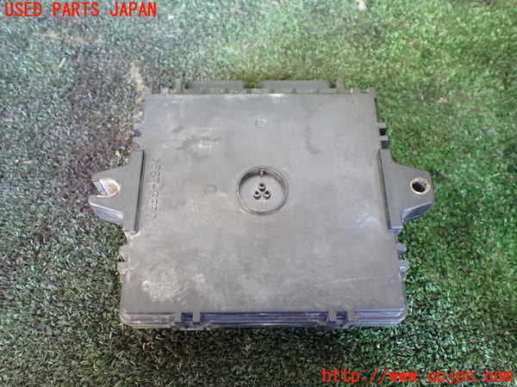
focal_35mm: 30
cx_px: 258
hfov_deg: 60.0
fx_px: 448
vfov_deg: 46.8
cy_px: 194
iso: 800
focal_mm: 5.4
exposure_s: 1/40
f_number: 2.3
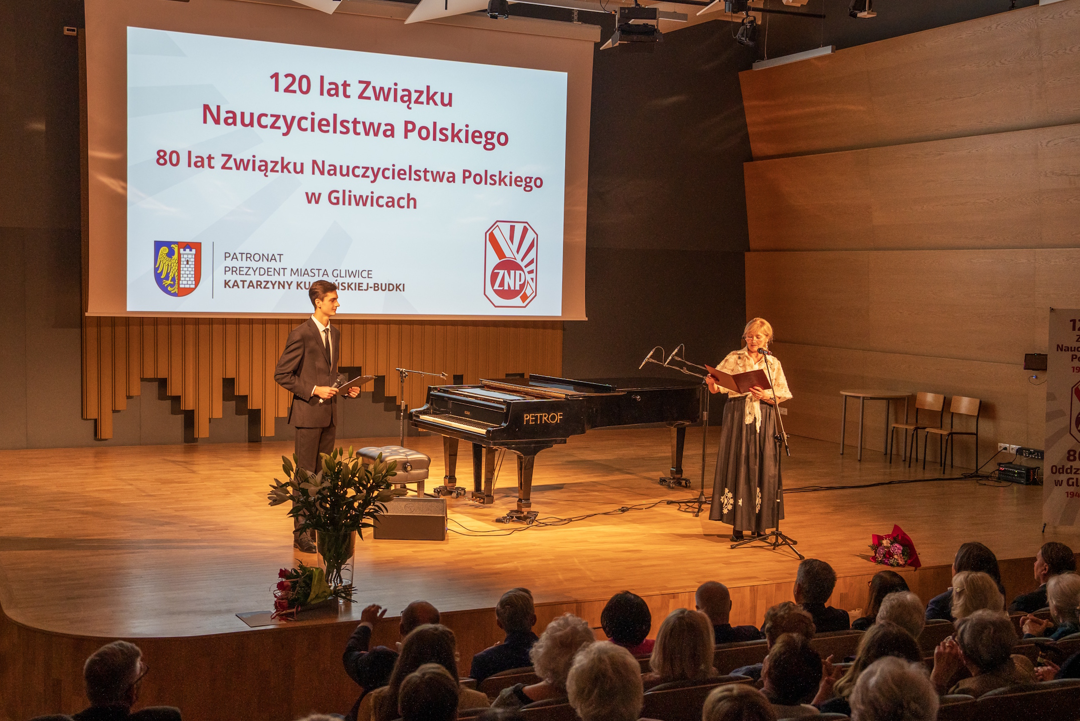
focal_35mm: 44
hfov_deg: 44.5
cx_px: 506
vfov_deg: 30.5
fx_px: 1320
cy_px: 401
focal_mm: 38
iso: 1600
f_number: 4
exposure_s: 1/125
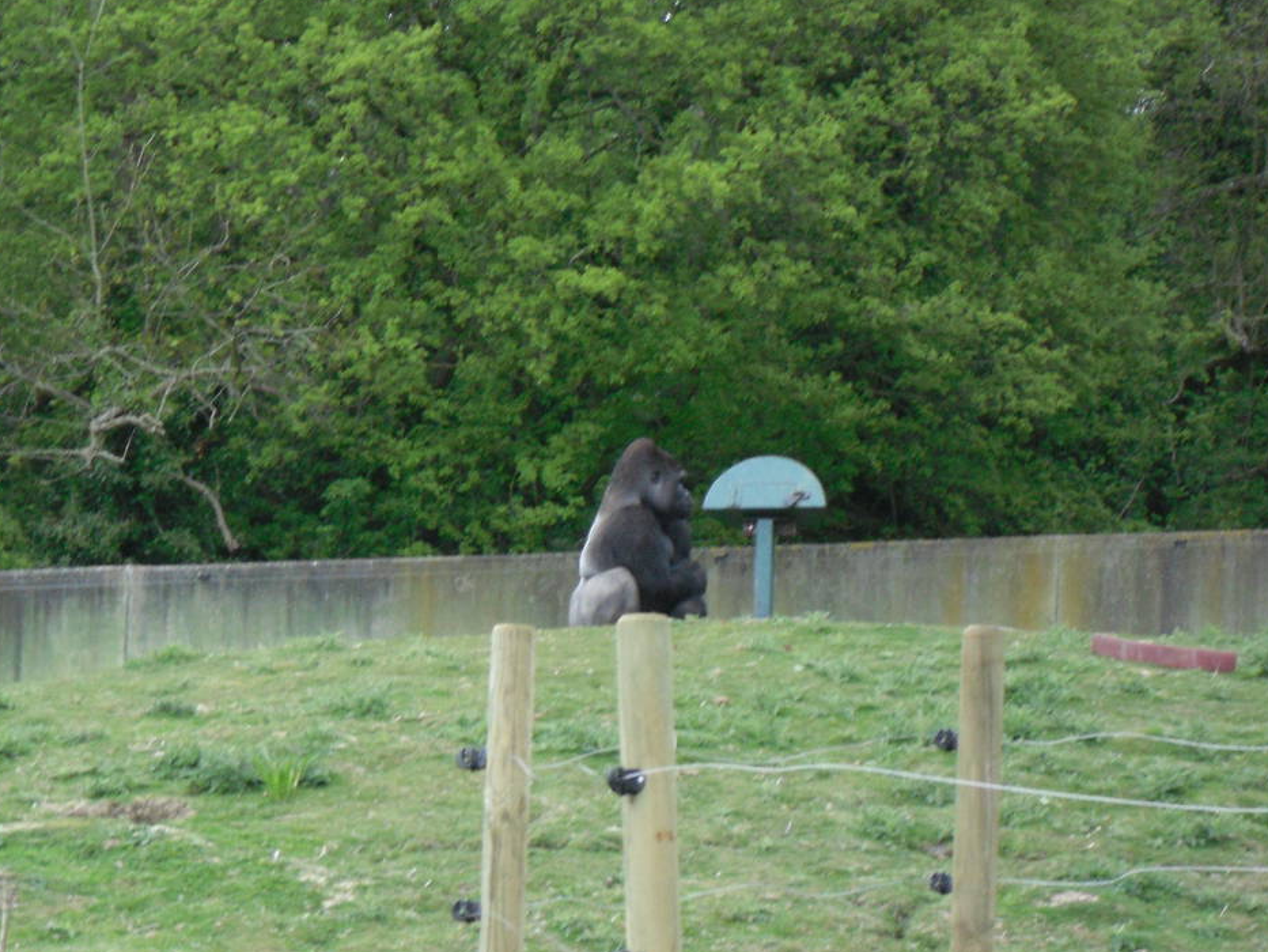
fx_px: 6594
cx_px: 351
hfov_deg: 11.0
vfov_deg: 8.2
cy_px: 688
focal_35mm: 180
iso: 200
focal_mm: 18.9
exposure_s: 1/79
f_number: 5.6
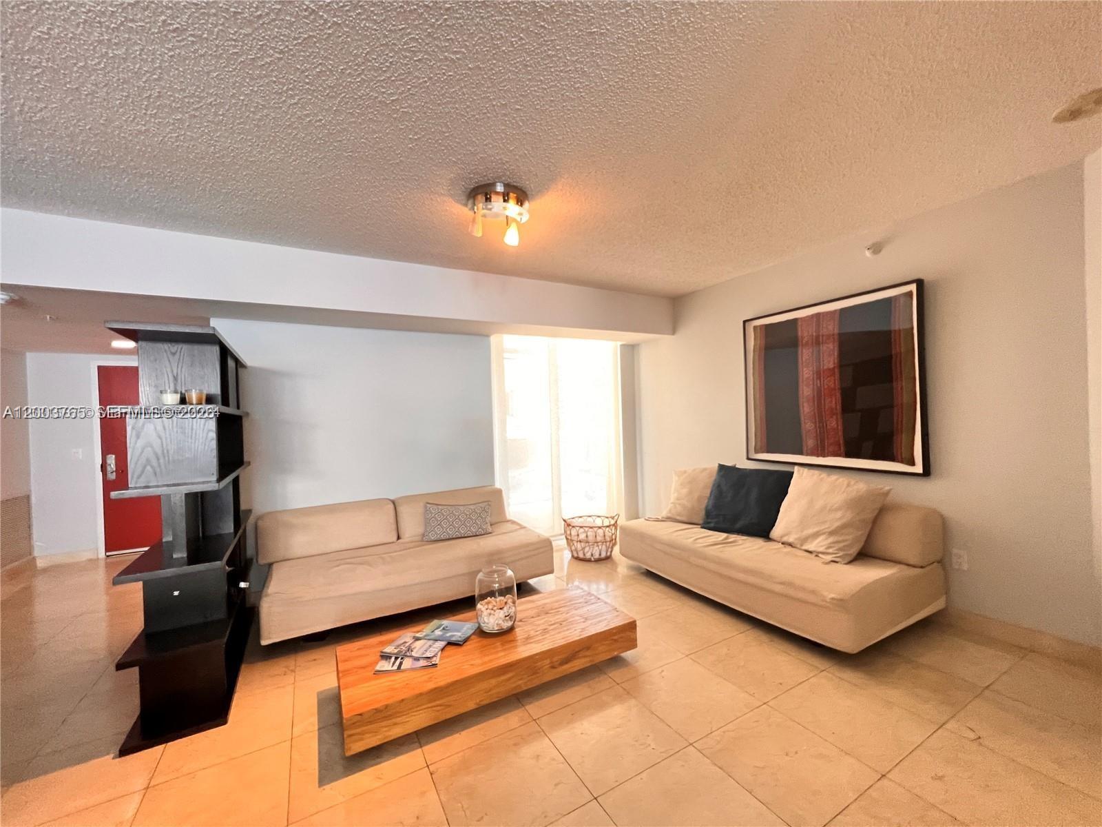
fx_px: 414
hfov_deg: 106.2
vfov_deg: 89.9
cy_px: 414
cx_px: 551
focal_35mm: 13
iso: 400
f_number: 1.8
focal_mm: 1.57
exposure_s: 1/60
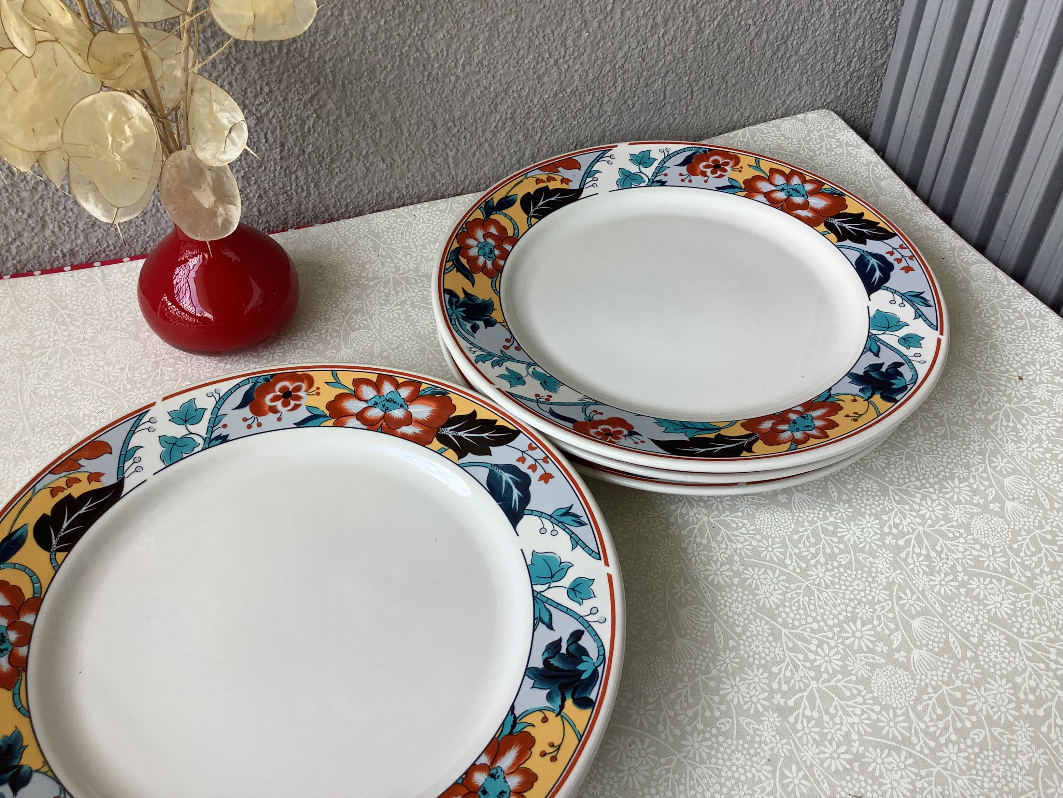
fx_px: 952
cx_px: 532
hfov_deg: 58.4
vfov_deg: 45.4
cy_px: 399
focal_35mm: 31
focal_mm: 3.3
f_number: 2.4
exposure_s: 1/255
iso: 25
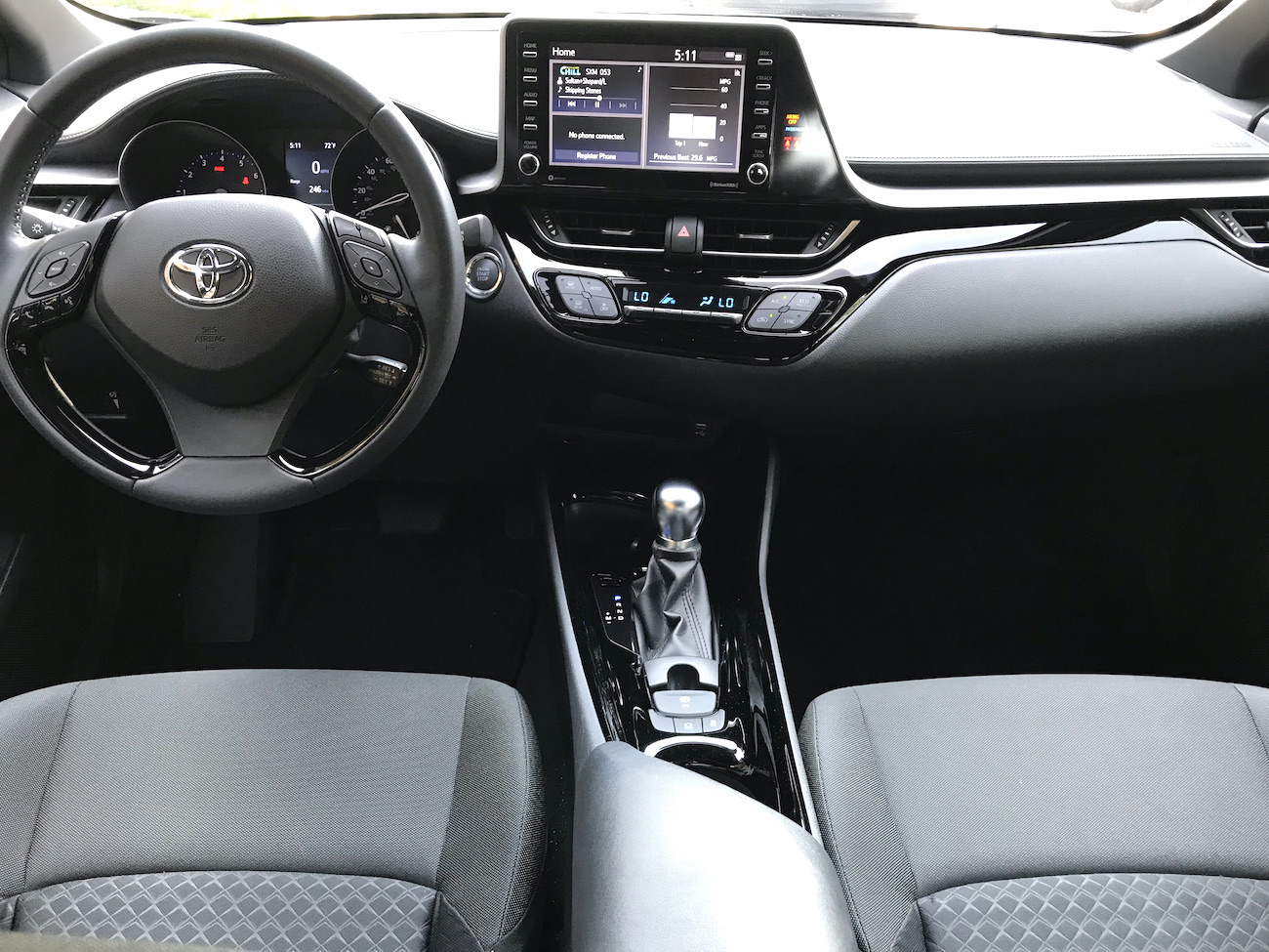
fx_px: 1026
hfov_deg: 63.4
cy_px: 476
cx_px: 634
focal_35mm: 28
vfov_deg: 49.7
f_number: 1.8
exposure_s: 1/30
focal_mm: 3.99
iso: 32
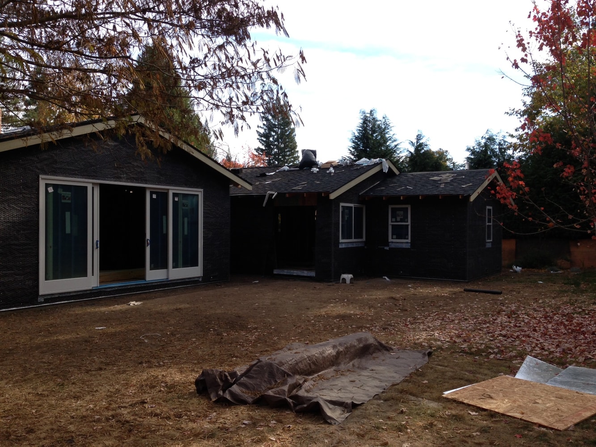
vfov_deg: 43.0
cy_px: 224
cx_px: 298
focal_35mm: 33
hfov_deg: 55.3
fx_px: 568
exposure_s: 1/713
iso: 50
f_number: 2.4
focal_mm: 4.13
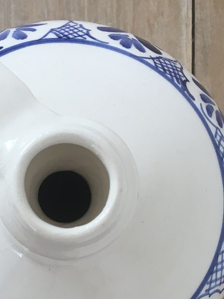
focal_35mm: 77
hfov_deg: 19.0
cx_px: 52
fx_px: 664
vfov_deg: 24.8
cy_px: 248
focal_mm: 4.15
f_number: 2.2
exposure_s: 1/33
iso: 25
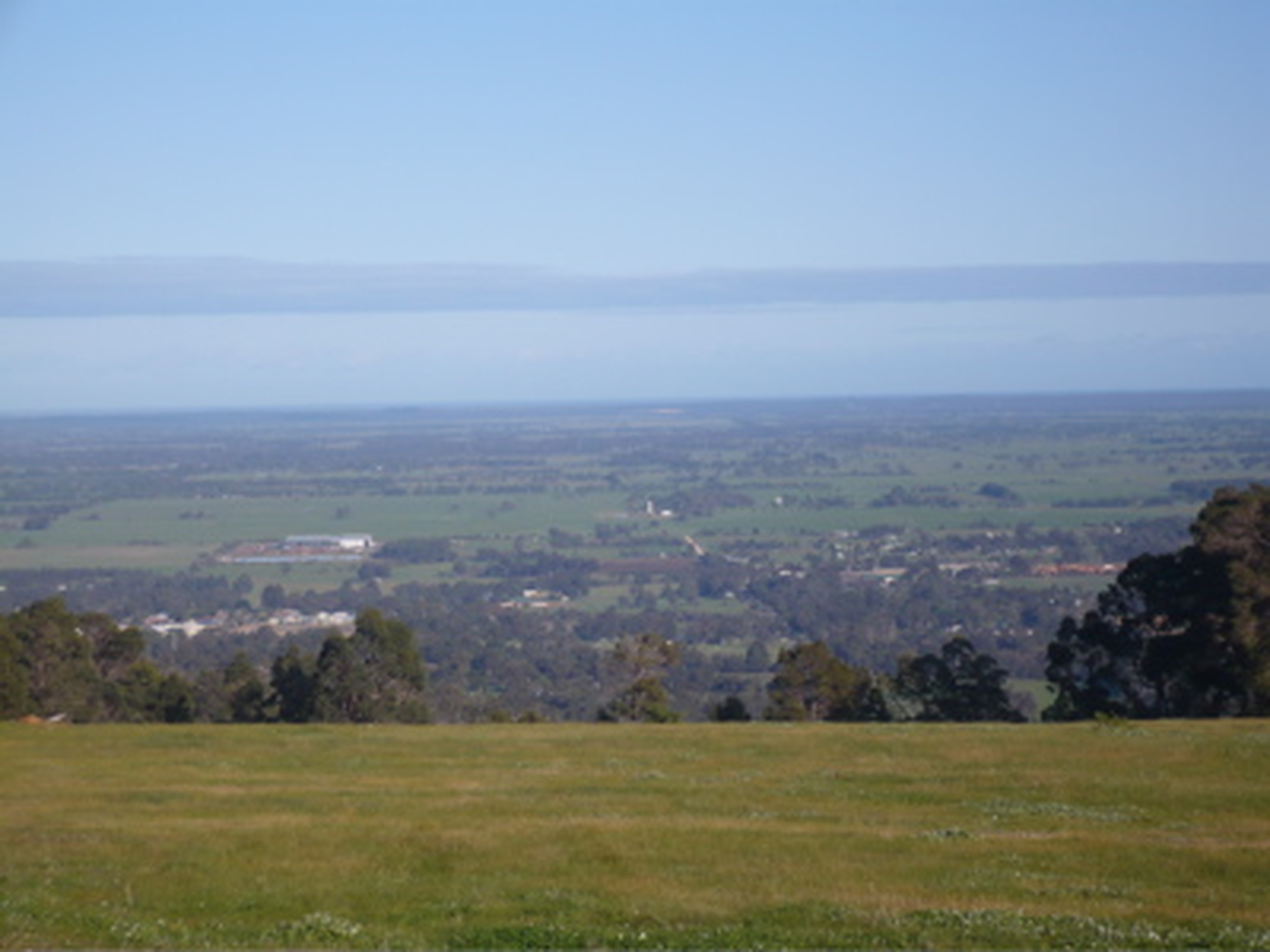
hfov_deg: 18.7
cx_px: 635
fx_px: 3852
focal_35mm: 105
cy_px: 476
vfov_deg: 14.1
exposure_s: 1/500
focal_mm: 17.4
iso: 100
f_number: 5
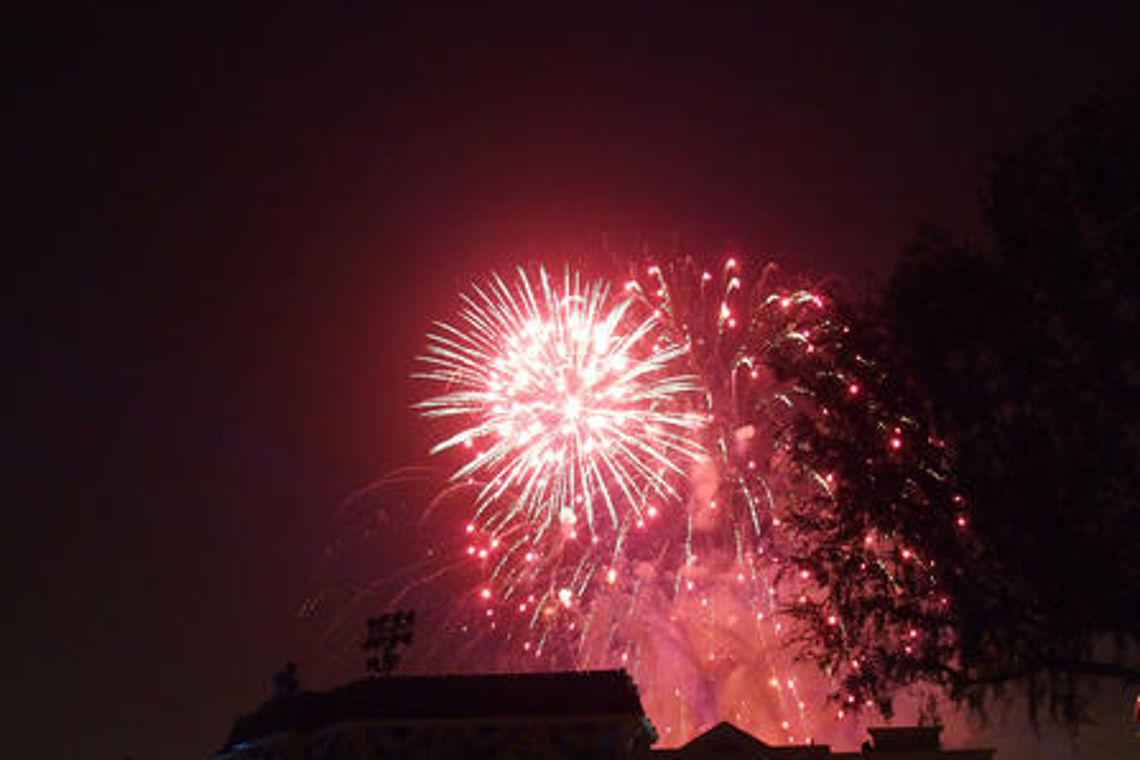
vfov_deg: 30.5
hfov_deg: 44.5
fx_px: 1393
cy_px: 398
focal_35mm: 44
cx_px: 571
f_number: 2.8
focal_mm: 9
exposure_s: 1/10
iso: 1250
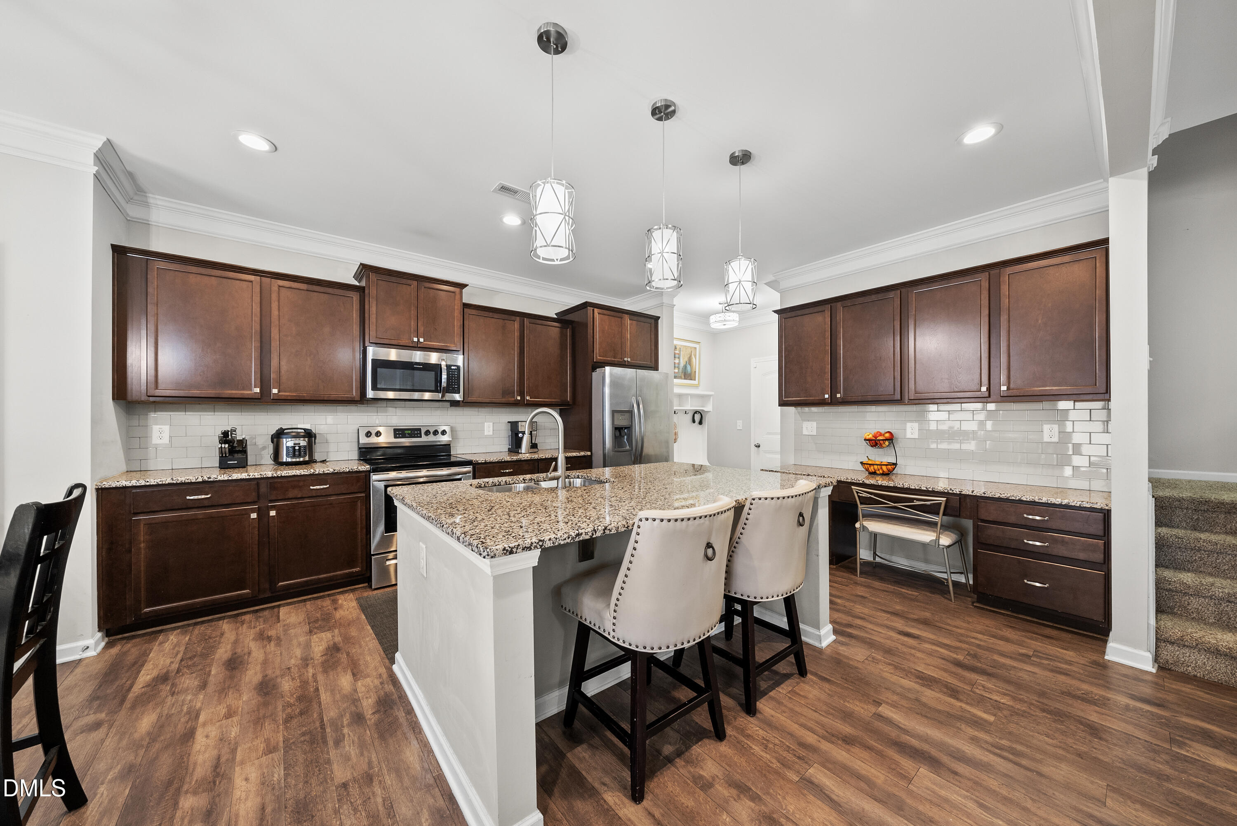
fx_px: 412
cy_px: 413
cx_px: 618
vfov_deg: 90.1
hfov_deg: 112.6
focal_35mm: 12
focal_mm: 12
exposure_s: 1/4
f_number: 7.1
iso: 800
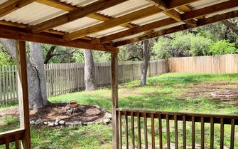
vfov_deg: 33.2
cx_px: 101
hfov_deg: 51.4
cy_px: 101
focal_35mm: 38
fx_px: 246
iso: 80
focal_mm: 6.76
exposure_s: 1/1174
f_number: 1.78
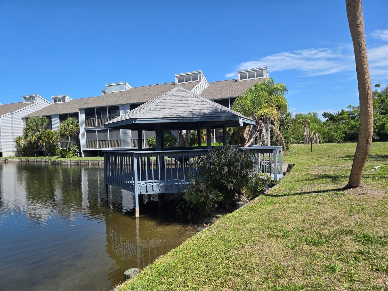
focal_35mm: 23
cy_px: 146
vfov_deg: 58.9
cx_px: 194
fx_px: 258
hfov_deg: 73.9
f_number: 1.8
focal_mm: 5.4
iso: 50
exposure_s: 1/2921
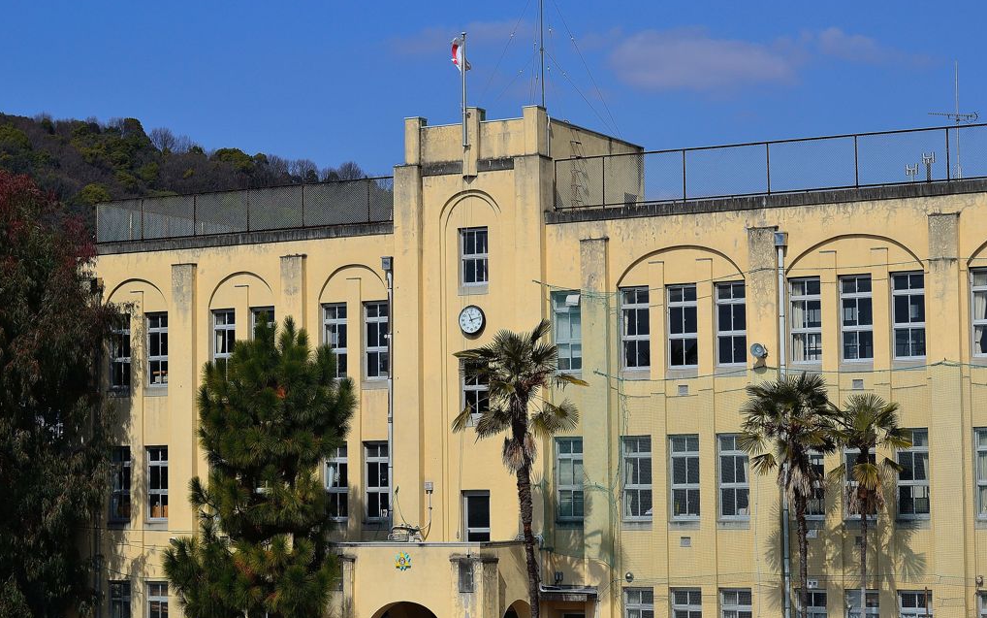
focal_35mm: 85
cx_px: 494
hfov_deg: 24.5
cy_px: 323
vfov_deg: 15.5
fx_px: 2274
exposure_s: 1/1000
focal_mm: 55
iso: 200
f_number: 8
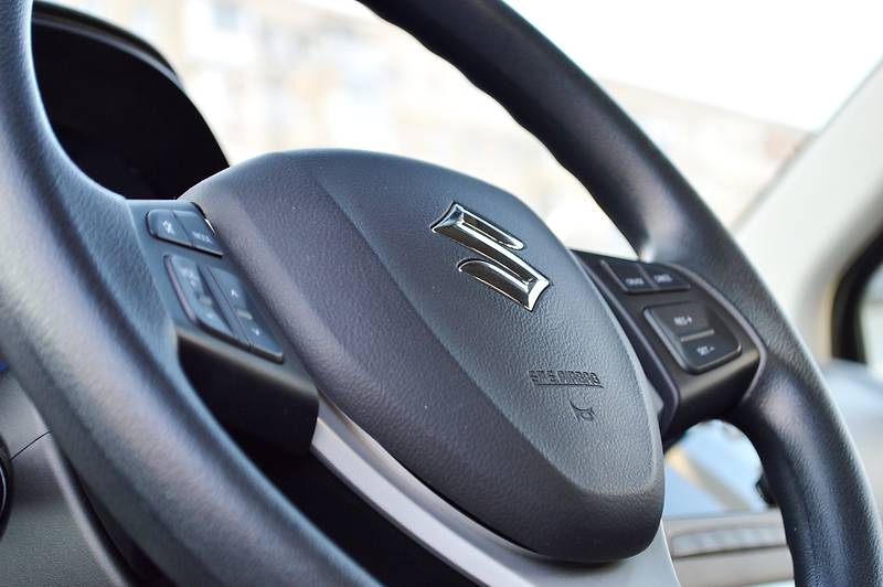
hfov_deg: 28.1
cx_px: 442
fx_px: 1765
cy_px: 294
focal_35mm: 72
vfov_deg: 18.9
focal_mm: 48
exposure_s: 1/125
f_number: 5.6
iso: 400
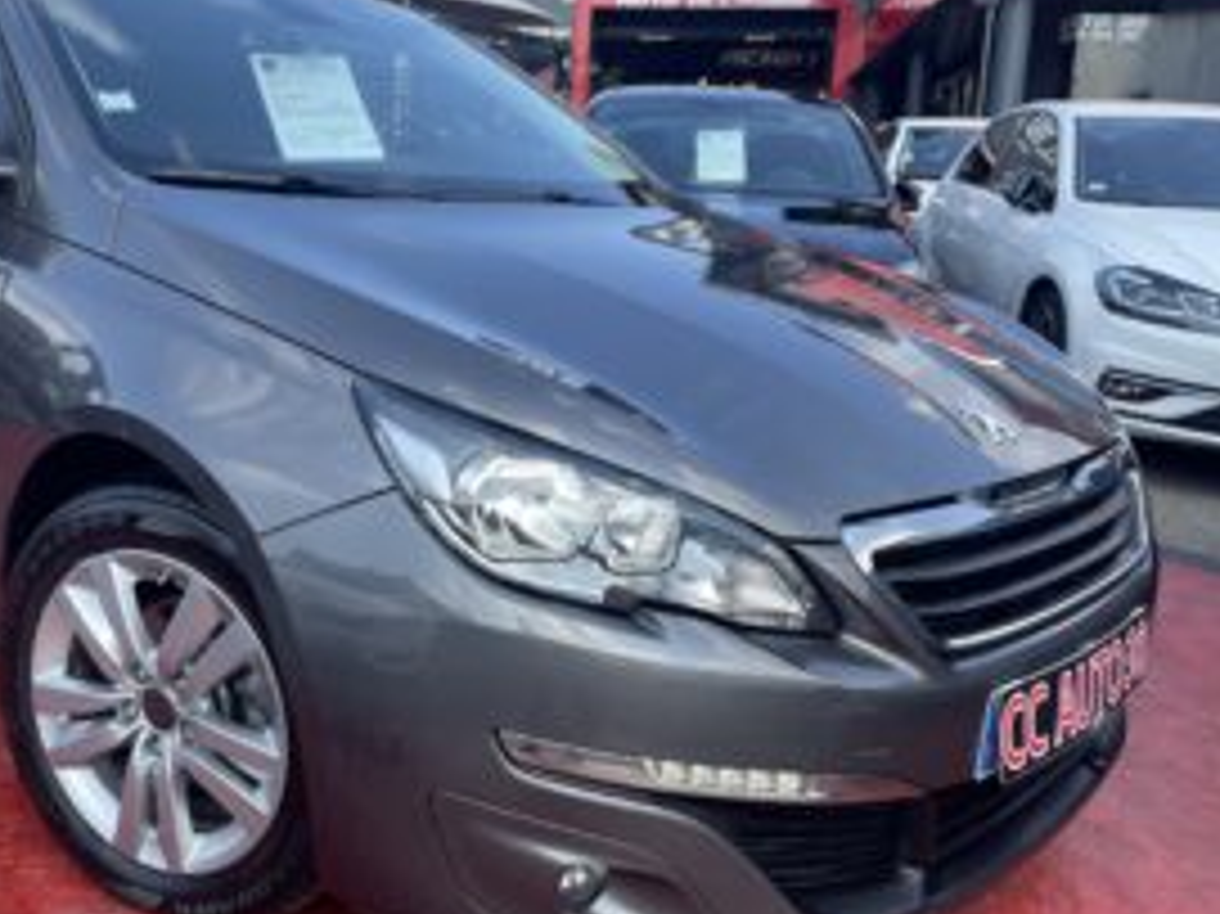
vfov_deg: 39.6
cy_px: 443
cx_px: 389
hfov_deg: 50.3
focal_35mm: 36
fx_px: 1268
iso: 32
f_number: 1.6
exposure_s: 1/855
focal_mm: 4.2
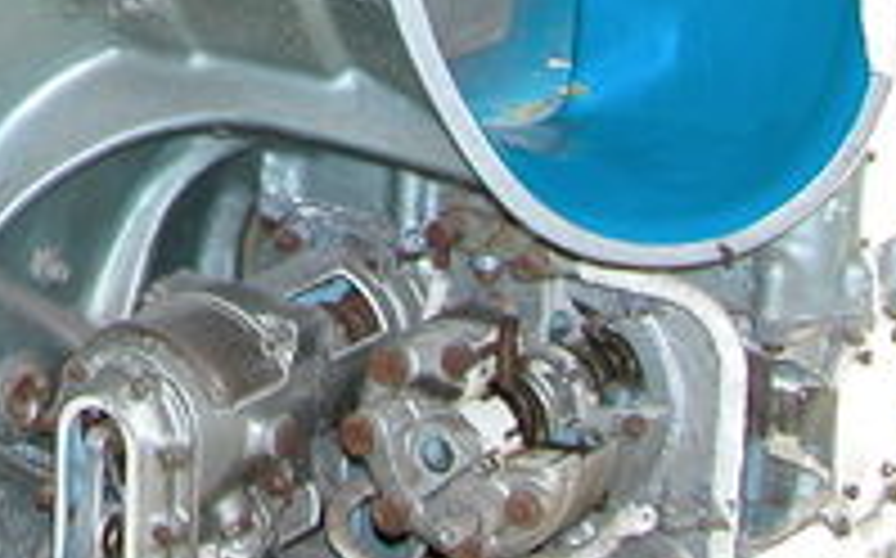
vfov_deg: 8.5
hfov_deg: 13.3
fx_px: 3635
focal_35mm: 149
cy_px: -392
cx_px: -405
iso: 100
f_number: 2.8
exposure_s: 1/30
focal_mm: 8.9
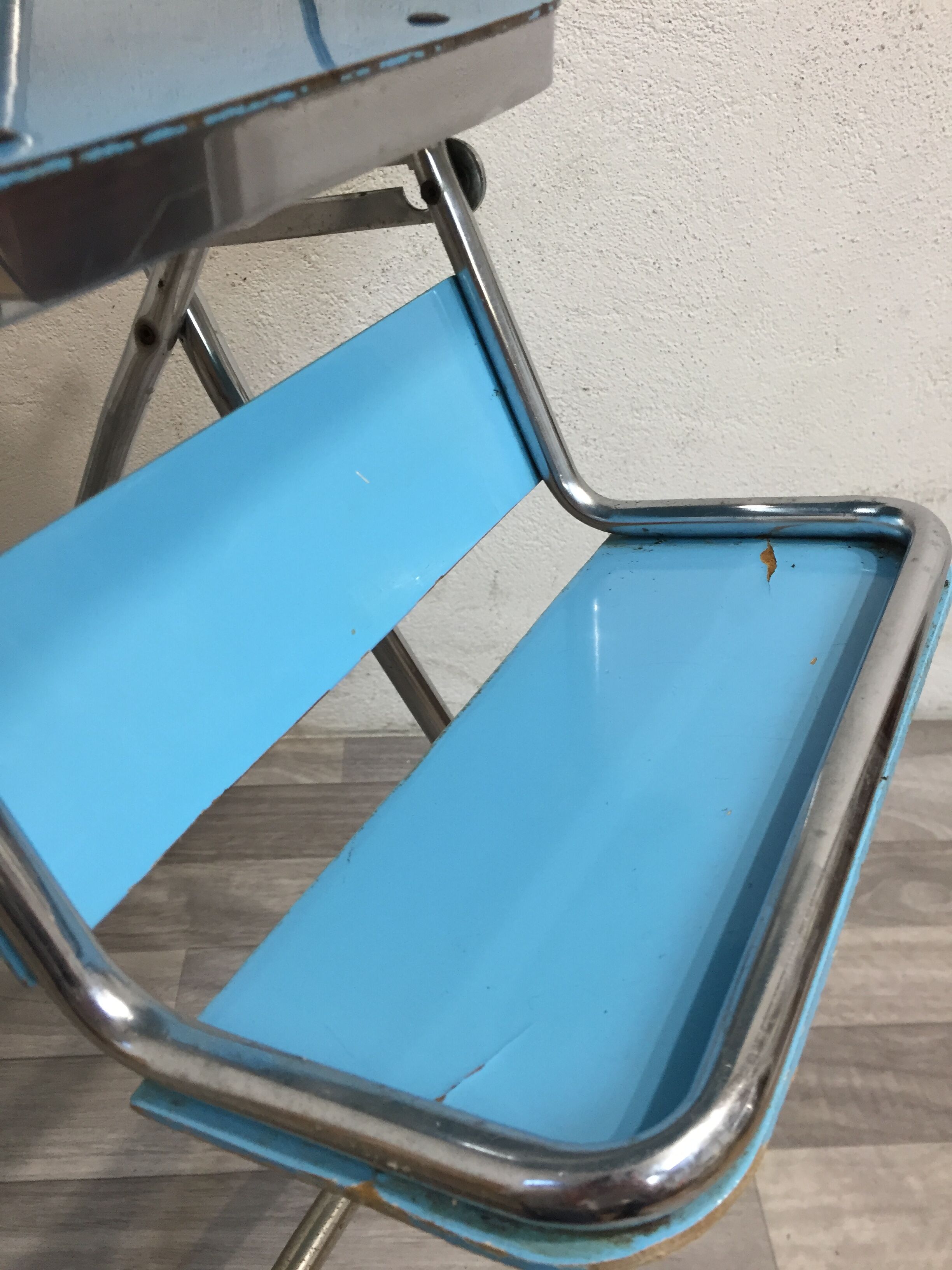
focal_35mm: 29
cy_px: 635
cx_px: 476
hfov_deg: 48.2
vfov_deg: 61.7
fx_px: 1063
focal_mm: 4.15
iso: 125
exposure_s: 1/33
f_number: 2.2
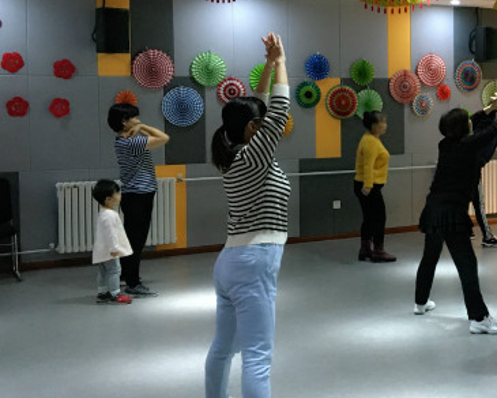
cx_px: 534
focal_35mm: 62
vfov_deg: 24.5
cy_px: 128
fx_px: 912
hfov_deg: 28.0
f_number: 2.2
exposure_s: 1/30
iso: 160
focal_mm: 4.15
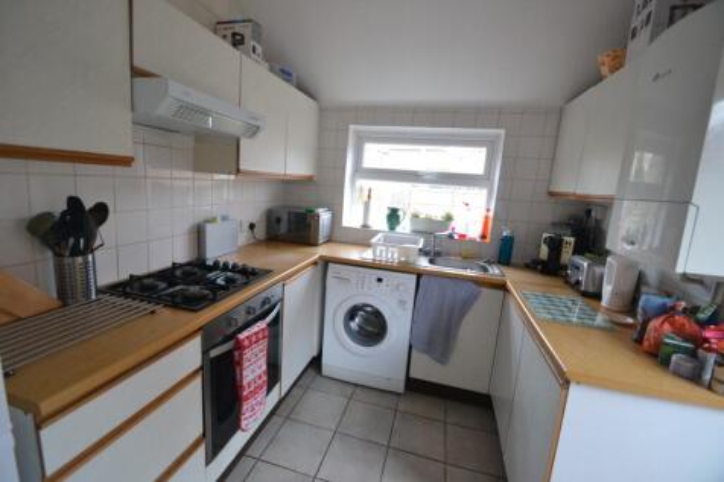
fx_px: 302
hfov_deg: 100.4
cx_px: 362
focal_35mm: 15
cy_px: 241
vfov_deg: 77.3
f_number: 3.5
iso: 1400
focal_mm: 10
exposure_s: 1/60
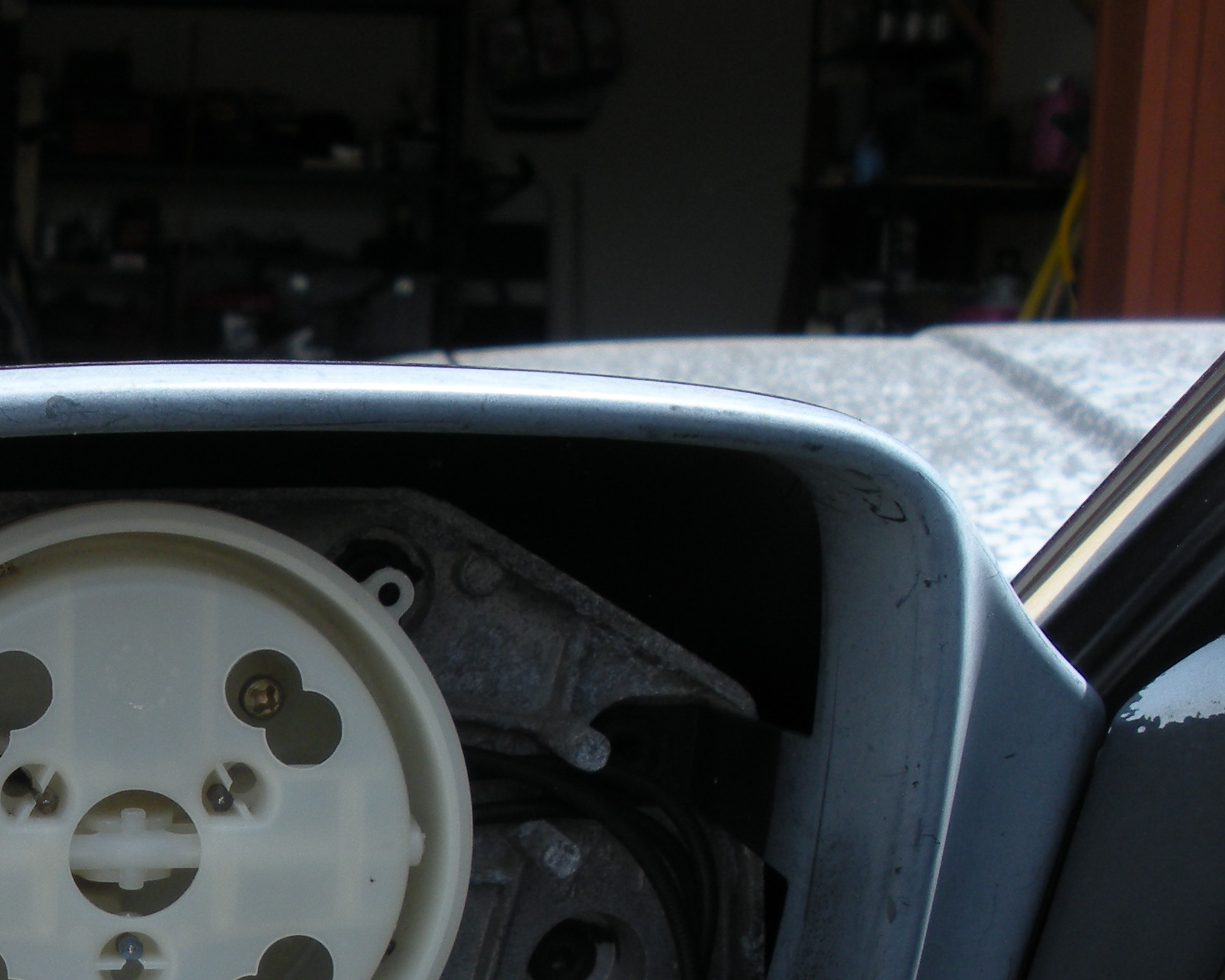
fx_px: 2683
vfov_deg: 20.2
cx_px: 78
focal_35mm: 74
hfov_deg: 24.8
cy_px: 904
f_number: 3.5
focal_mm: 6.3
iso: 64
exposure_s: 1/290
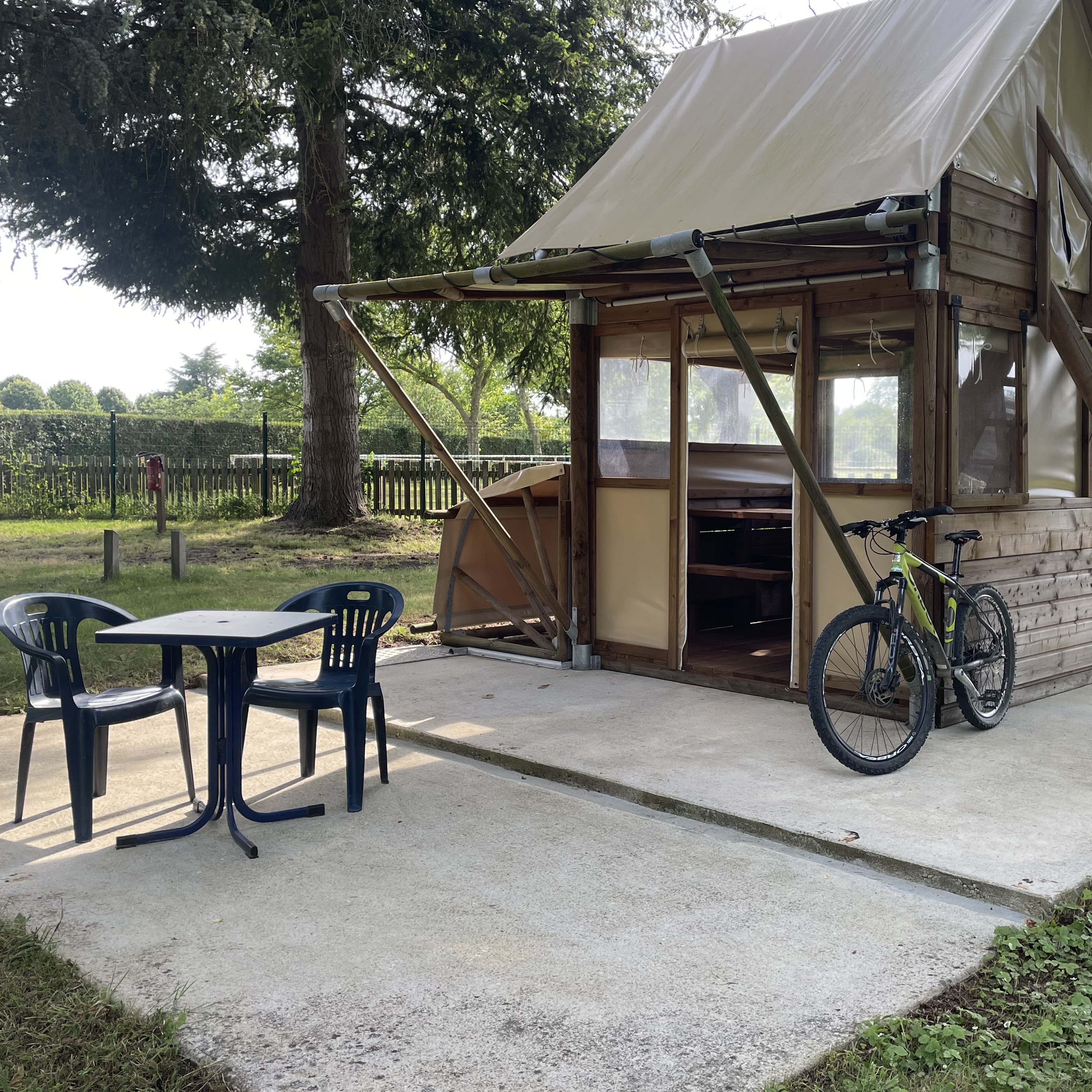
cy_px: 527
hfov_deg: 48.0
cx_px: 676
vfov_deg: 48.4
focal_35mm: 34
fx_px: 1213
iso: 32
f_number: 1.6
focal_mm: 4.2
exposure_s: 1/445
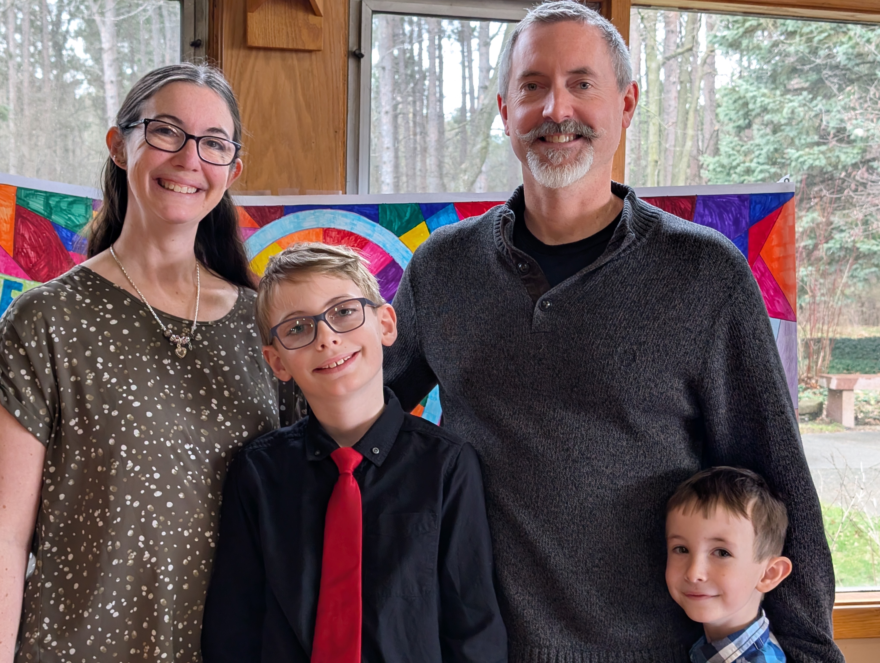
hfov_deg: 38.9
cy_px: 332
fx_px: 1247
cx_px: 440
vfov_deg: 29.7
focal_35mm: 49
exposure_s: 1/50.8
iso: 116
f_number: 1.68
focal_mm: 6.9
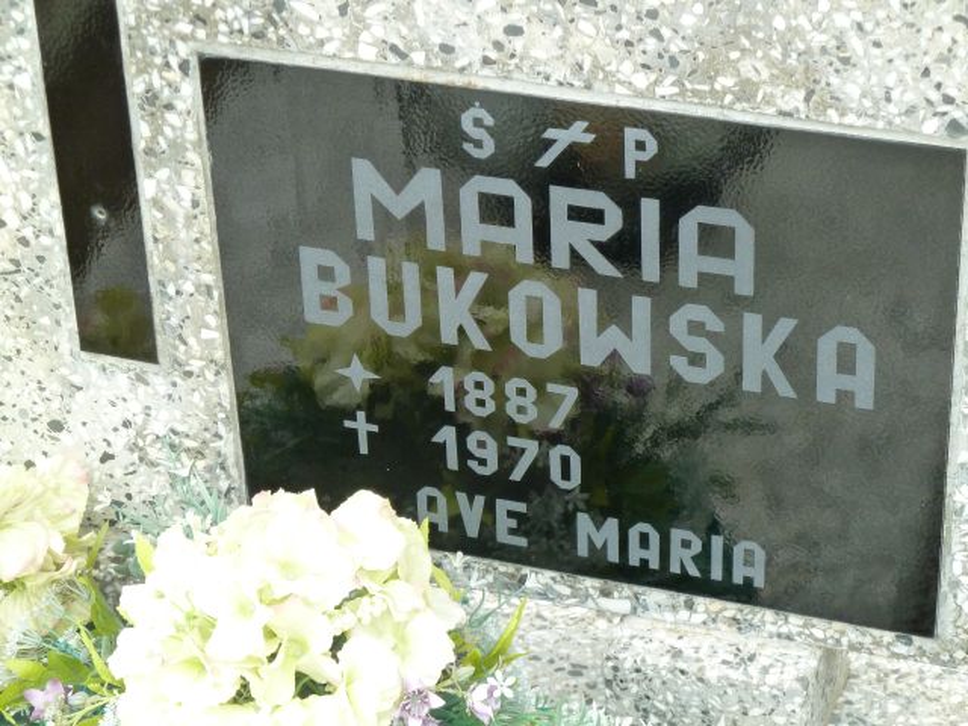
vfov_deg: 14.2
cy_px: 363
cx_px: 484
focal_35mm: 104
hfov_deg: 18.9
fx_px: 2908
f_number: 4.3
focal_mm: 17
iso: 250
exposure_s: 1/125
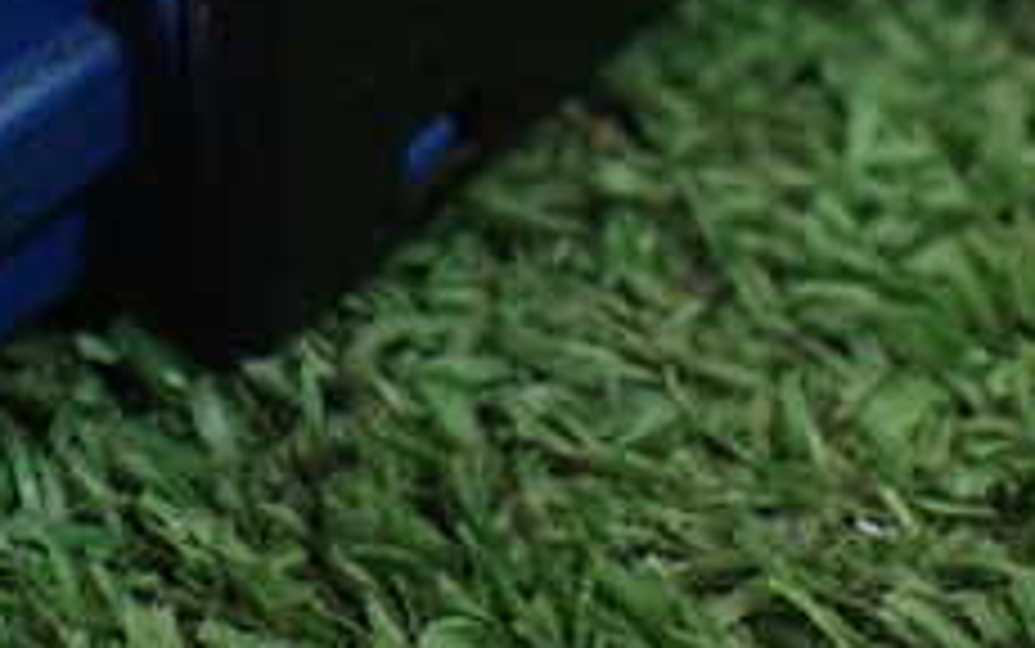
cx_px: 212
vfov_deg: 15.3
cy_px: -99
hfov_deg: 24.5
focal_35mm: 83
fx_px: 2342
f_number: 2.3
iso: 800
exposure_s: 1/50
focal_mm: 5.4
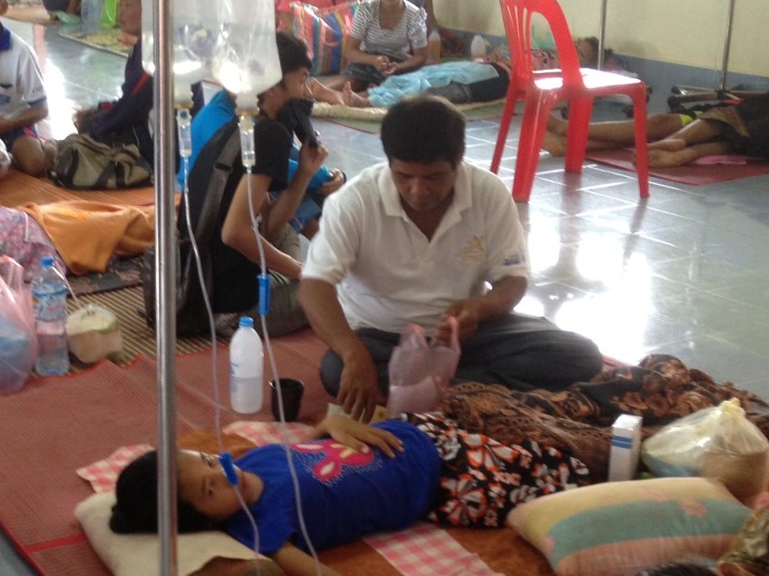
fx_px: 1533
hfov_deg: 27.4
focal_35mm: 69
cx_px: 124
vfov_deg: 21.3
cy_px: 369
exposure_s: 1/20
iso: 80
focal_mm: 4.28
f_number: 2.4
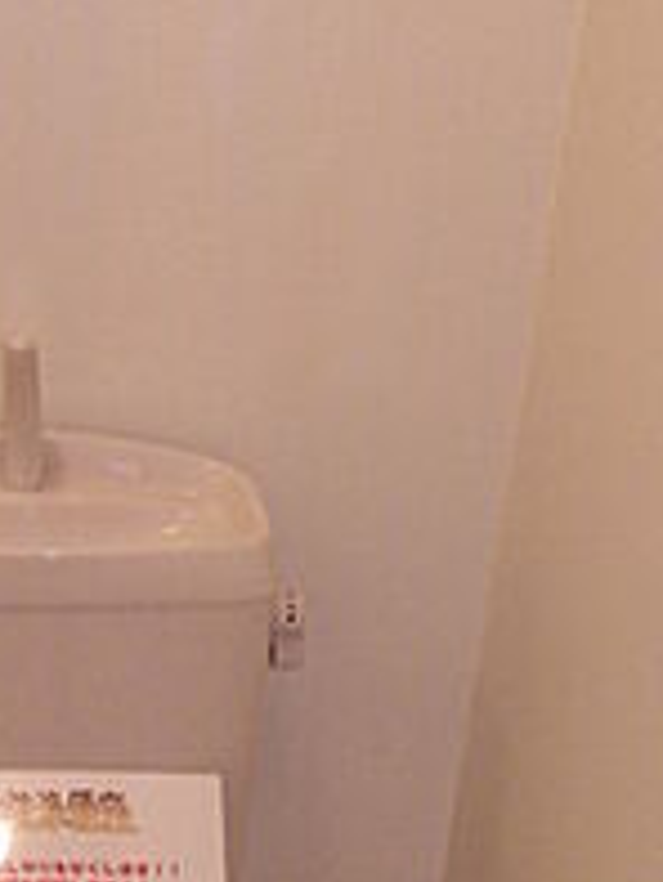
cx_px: 22
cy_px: 833
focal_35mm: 67
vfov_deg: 27.6
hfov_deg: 21.3
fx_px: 1709
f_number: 3.1
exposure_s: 1/45
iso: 320
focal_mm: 4
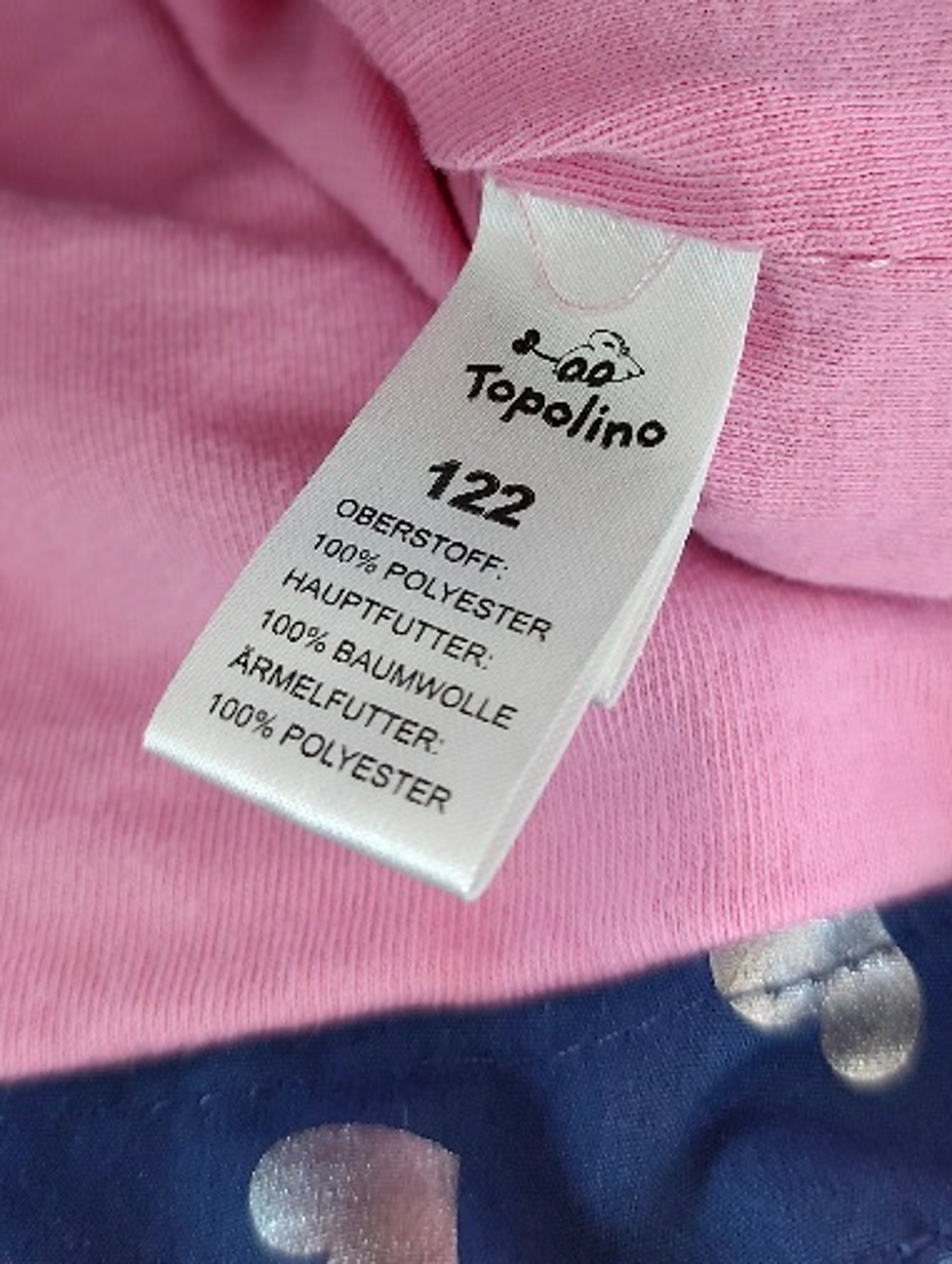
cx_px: 476
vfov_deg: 71.5
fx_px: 878
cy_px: 632
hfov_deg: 56.9
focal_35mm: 24
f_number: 1.8
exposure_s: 1/50
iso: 100
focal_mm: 5.23
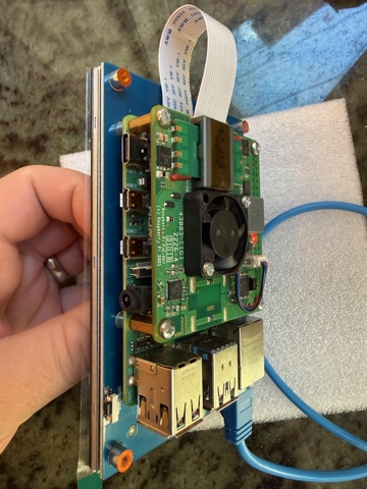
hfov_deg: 56.8
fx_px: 339
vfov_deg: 71.6
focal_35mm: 24
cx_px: 184
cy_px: 244
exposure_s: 1/60
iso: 320
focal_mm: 2.22
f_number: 2.2
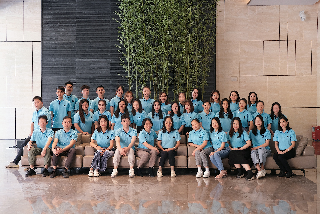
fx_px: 373
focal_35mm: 42
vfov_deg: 31.9
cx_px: 160
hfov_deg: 46.4
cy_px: 107
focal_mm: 27.7
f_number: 3.2
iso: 800
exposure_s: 1/60
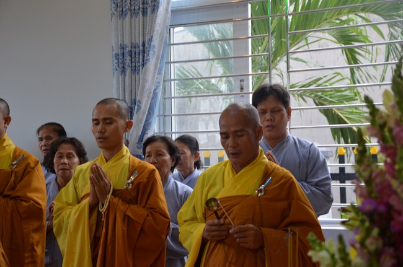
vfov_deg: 21.5
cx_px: 202
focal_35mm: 63
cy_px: 134
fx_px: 704
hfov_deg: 31.9
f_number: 4.8
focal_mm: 42
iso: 640
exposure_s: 1/50
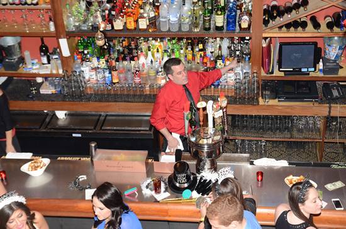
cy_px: 114
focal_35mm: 60
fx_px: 575
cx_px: 173
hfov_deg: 33.5
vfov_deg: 22.5
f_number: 4.5
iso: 1250
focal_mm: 40
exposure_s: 1/60
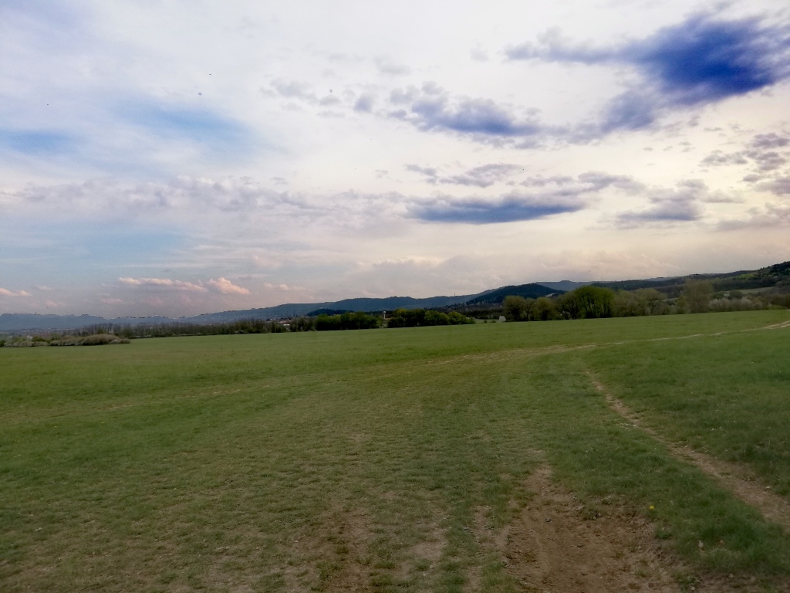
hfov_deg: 67.3
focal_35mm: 26
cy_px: 296
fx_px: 593
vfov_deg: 53.1
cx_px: 395
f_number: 2.2
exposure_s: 1/638
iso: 50
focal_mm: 3.81
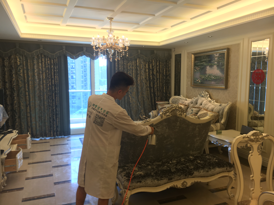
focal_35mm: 29
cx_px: 137
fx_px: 230
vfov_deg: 48.2
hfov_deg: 61.7
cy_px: 102
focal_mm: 4.15
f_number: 2.2
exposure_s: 1/33
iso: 25
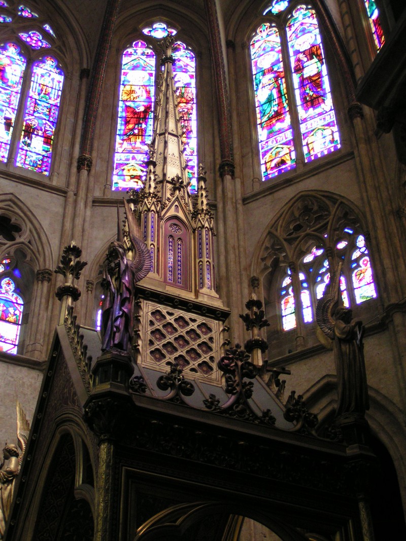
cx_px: 203
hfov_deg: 24.4
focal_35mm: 60
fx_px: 938
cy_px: 270
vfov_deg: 32.2
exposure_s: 1/25
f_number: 3.2
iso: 200
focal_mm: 9.2
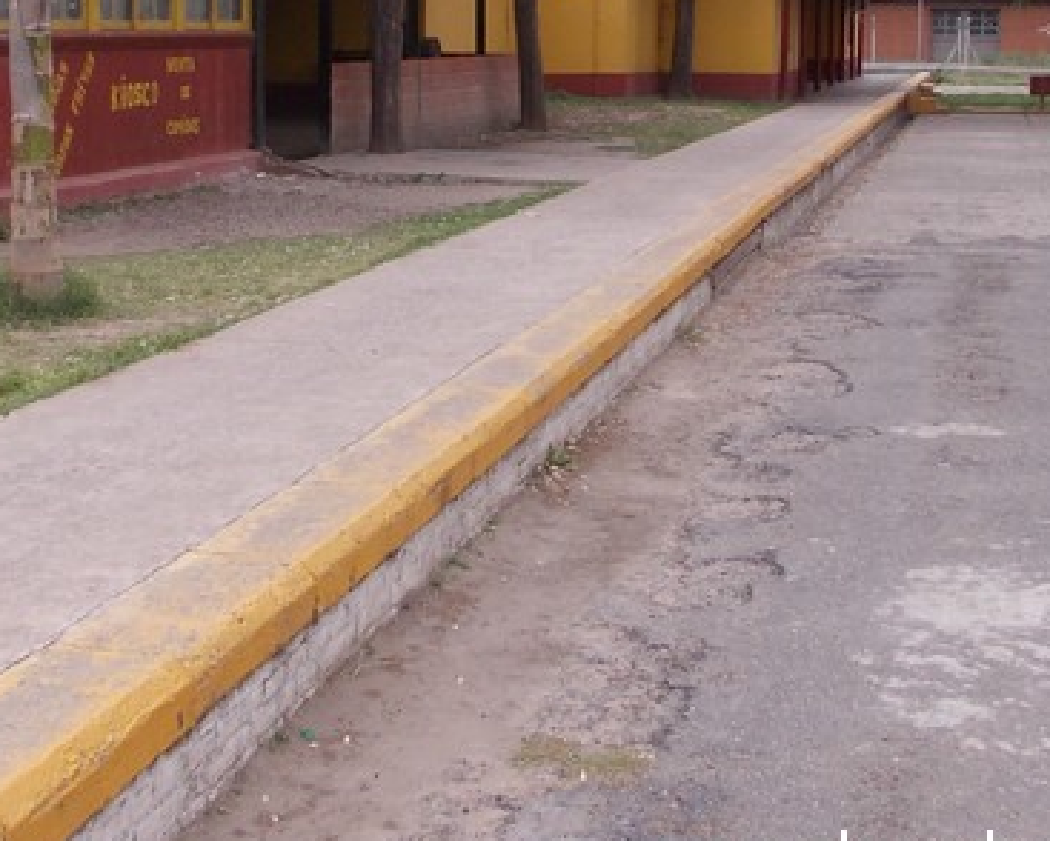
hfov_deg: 33.0
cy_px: 146
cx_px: 518
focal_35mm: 57
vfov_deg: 26.1
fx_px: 1772
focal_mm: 4
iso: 80
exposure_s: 1/320
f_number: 2.7
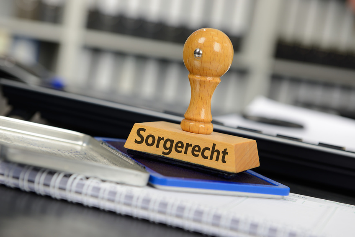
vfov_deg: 19.5
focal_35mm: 70
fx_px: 690
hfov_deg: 28.8
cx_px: 178
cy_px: 118
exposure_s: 1/80
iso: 200
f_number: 6.3
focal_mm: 70
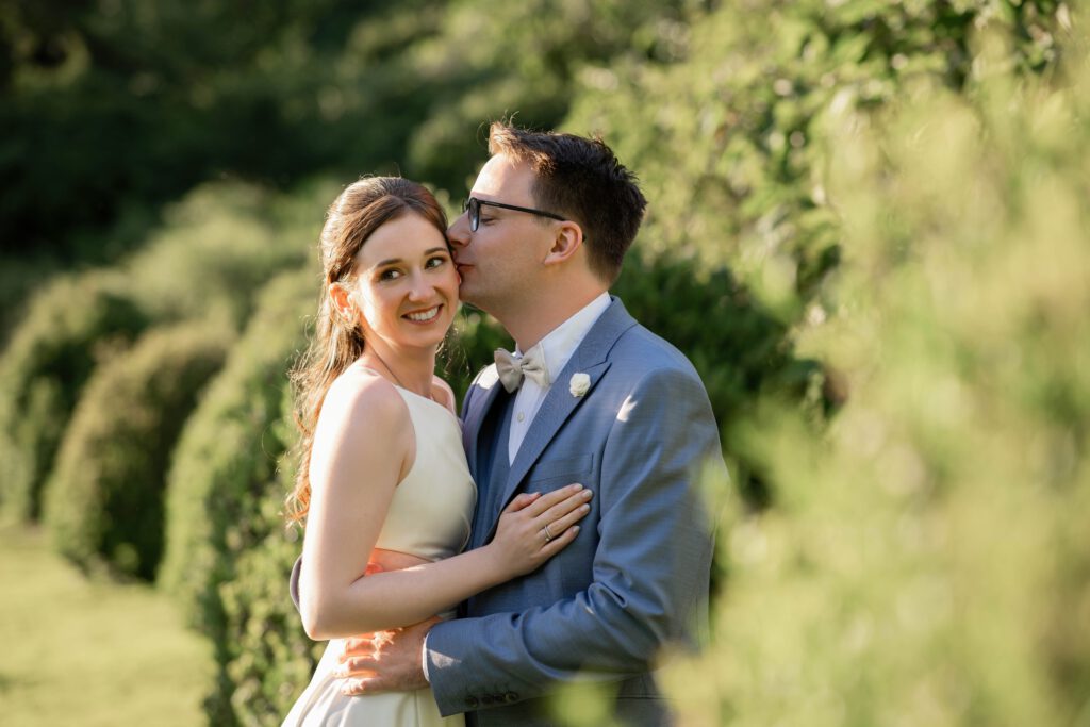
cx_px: 545
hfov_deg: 23.9
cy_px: 364
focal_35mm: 85
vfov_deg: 16.1
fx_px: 2574
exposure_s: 1/320
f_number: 2.5
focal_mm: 85
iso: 160
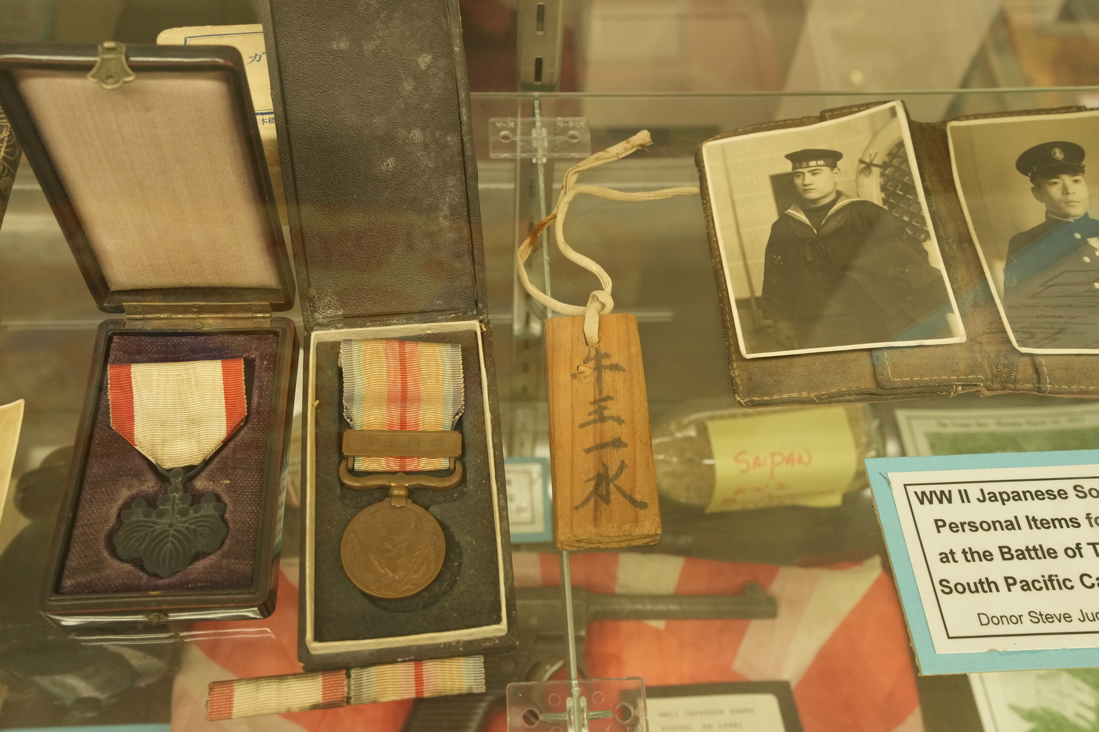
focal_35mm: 35
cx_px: 550
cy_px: 366
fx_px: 1068
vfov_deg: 37.9
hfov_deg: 54.4
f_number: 9
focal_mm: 35
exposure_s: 1/40
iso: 2500
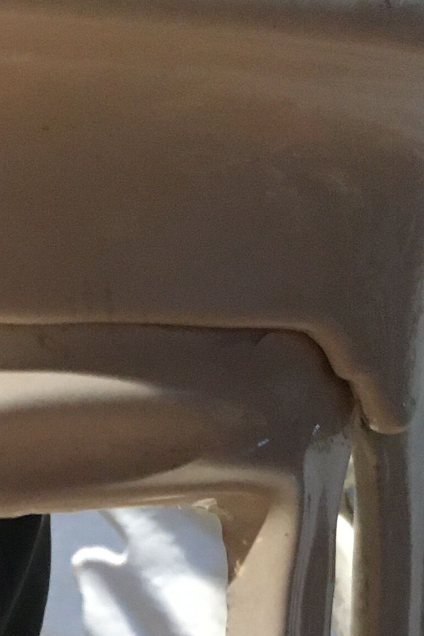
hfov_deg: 12.3
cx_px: -219
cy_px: 954
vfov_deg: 17.4
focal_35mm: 106
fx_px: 1872
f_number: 2.2
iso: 200
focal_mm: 4.15
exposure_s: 1/33
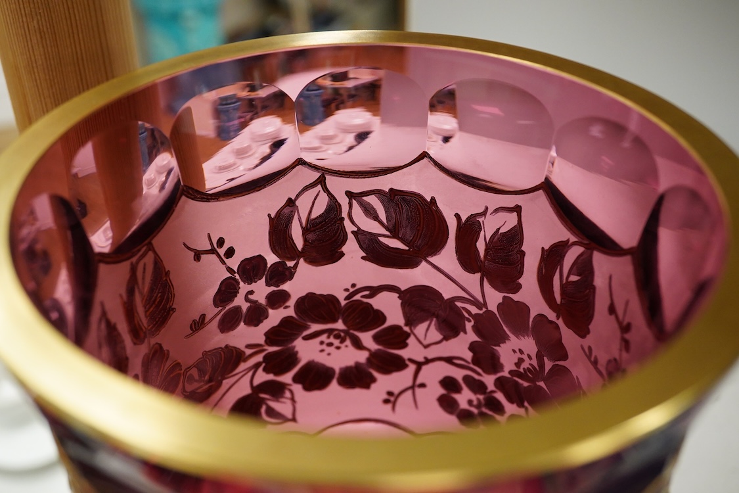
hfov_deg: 43.6
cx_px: 370
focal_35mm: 45
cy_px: 246
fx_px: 924
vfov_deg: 29.9
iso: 2500
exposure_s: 1/160
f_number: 9
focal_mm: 30
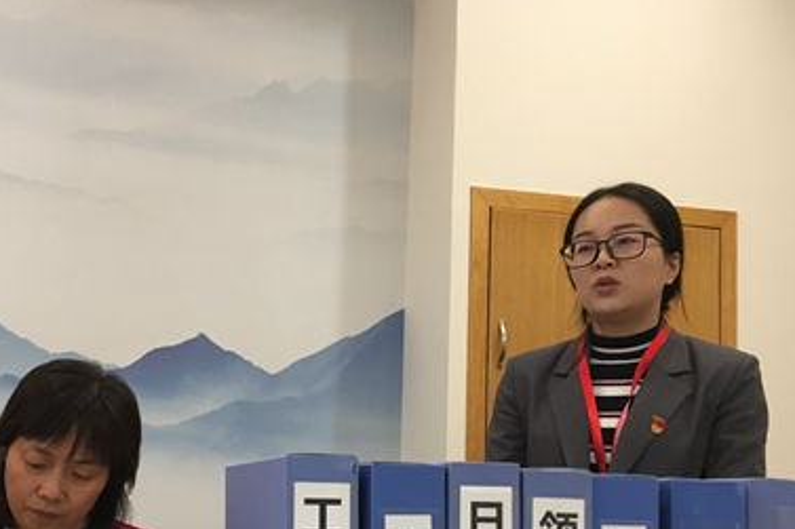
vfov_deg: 27.4
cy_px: 432
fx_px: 1059
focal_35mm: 48
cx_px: 323
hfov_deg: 41.0
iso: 80
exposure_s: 1/33
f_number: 2.2
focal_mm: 4.15
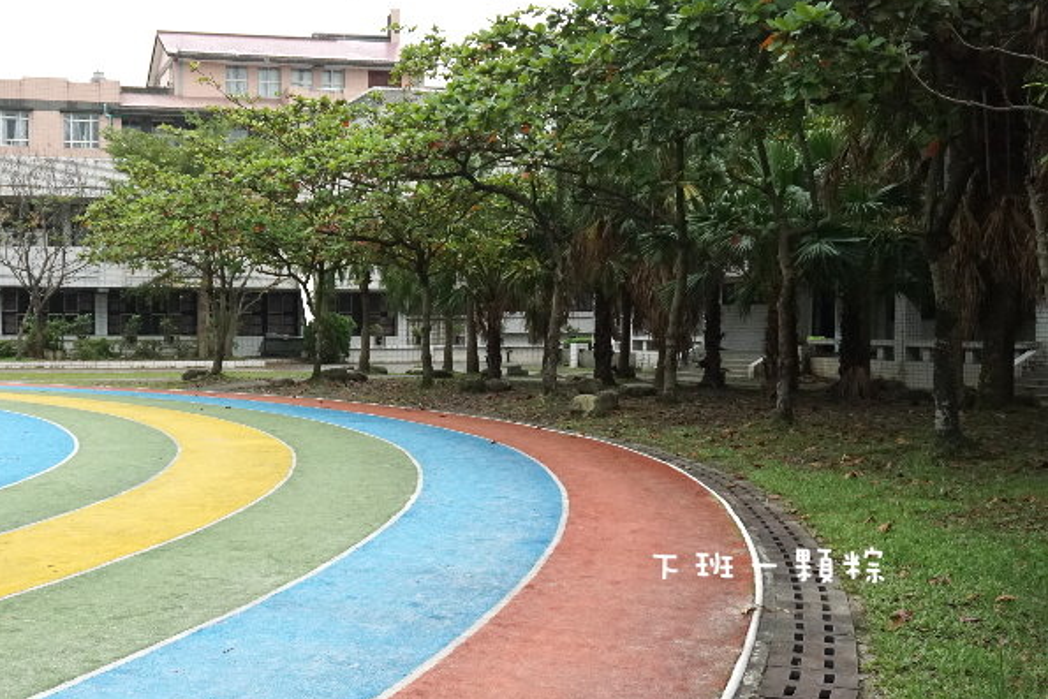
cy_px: 424
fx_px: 1418
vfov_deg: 27.6
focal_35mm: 49
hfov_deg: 39.8
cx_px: 310
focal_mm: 23
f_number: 4
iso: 1600
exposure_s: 1/1250
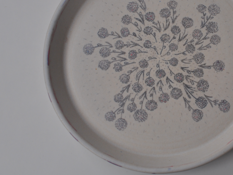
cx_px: 169
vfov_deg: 17.8
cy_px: 55
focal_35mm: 83
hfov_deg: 23.4
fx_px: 557
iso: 400
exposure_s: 1/100
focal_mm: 35
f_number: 5
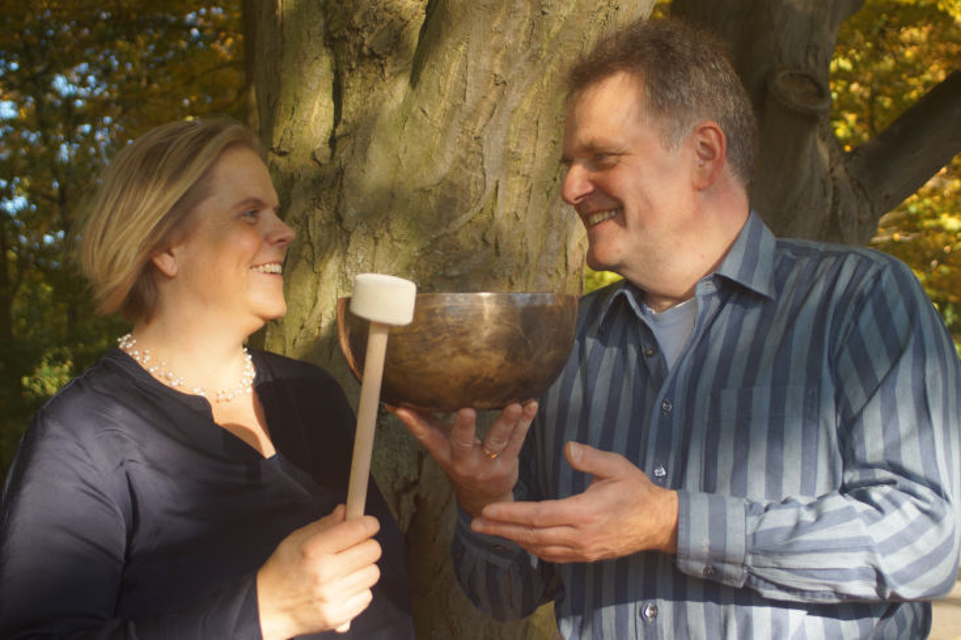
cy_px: 320
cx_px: 480
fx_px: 1601
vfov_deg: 22.6
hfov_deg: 33.4
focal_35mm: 60
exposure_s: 1/160
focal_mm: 40
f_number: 4
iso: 160
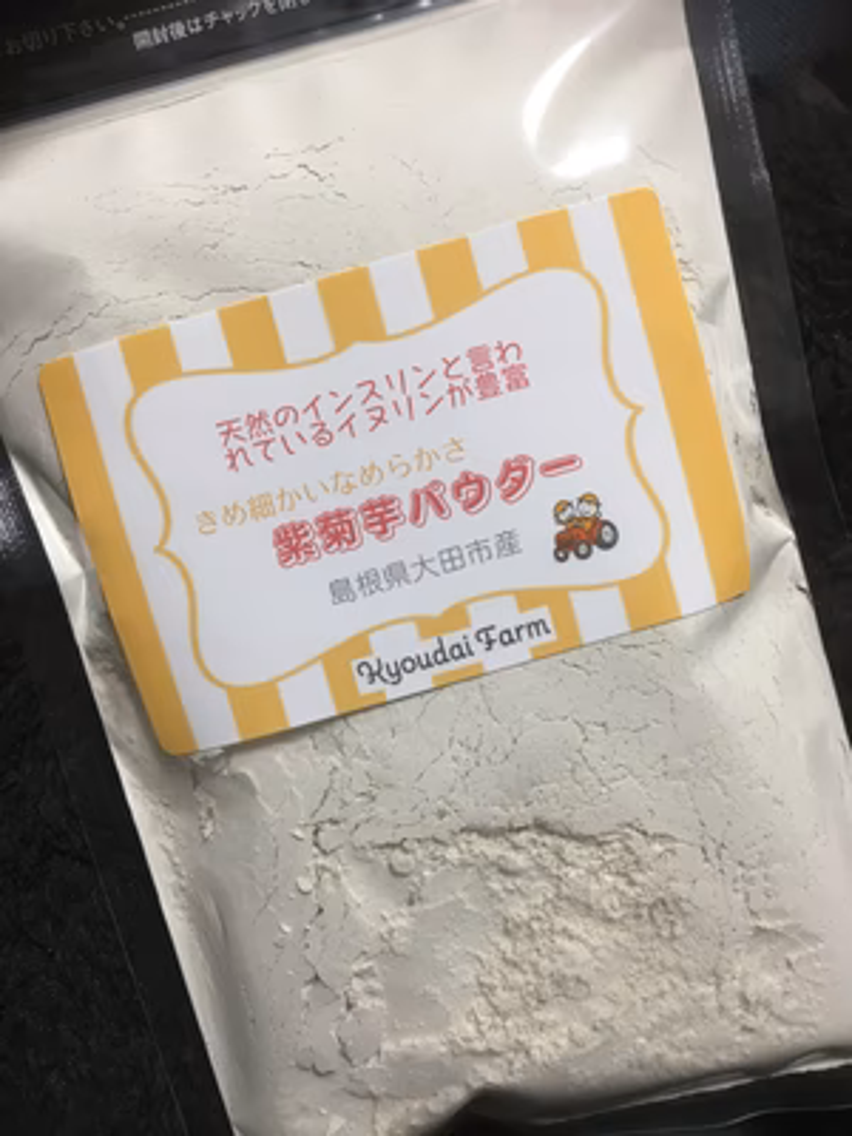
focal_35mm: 29
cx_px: 426
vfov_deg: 61.7
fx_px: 952
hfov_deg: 48.2
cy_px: 568
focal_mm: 4.15
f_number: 2.2
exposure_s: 1/30
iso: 80
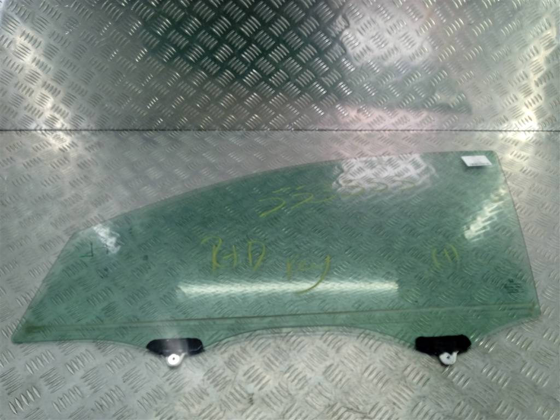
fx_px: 453
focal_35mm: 28
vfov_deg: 49.7
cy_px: 210
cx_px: 280
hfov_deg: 63.4
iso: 119
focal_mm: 3.43
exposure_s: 1/50
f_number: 2.2
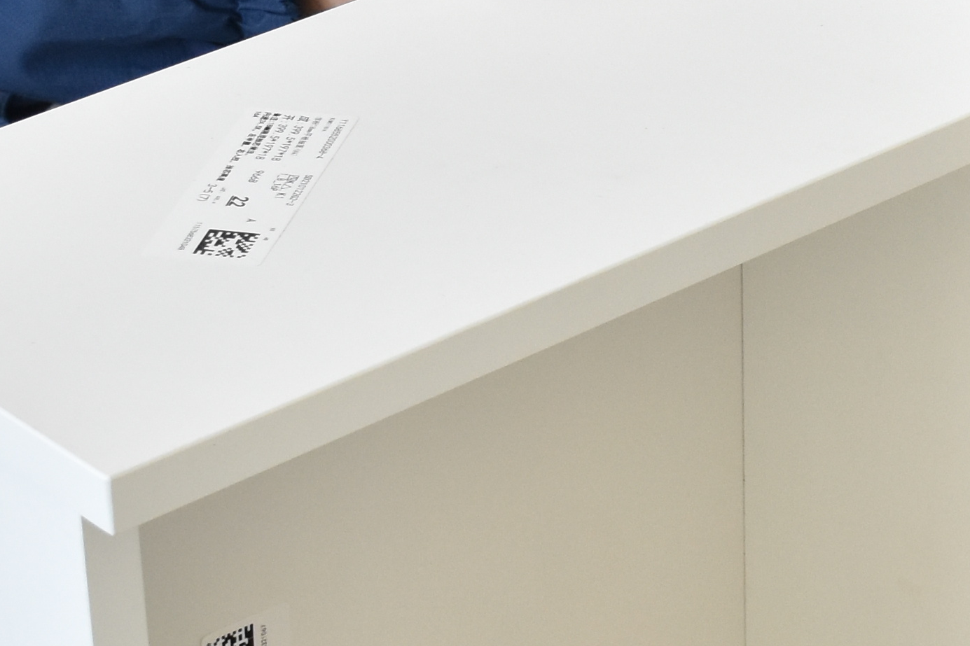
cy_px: 188
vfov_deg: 8.8
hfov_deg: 13.0
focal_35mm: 156
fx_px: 4203
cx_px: 974
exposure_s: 1/125
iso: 800
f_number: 5.6
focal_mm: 24
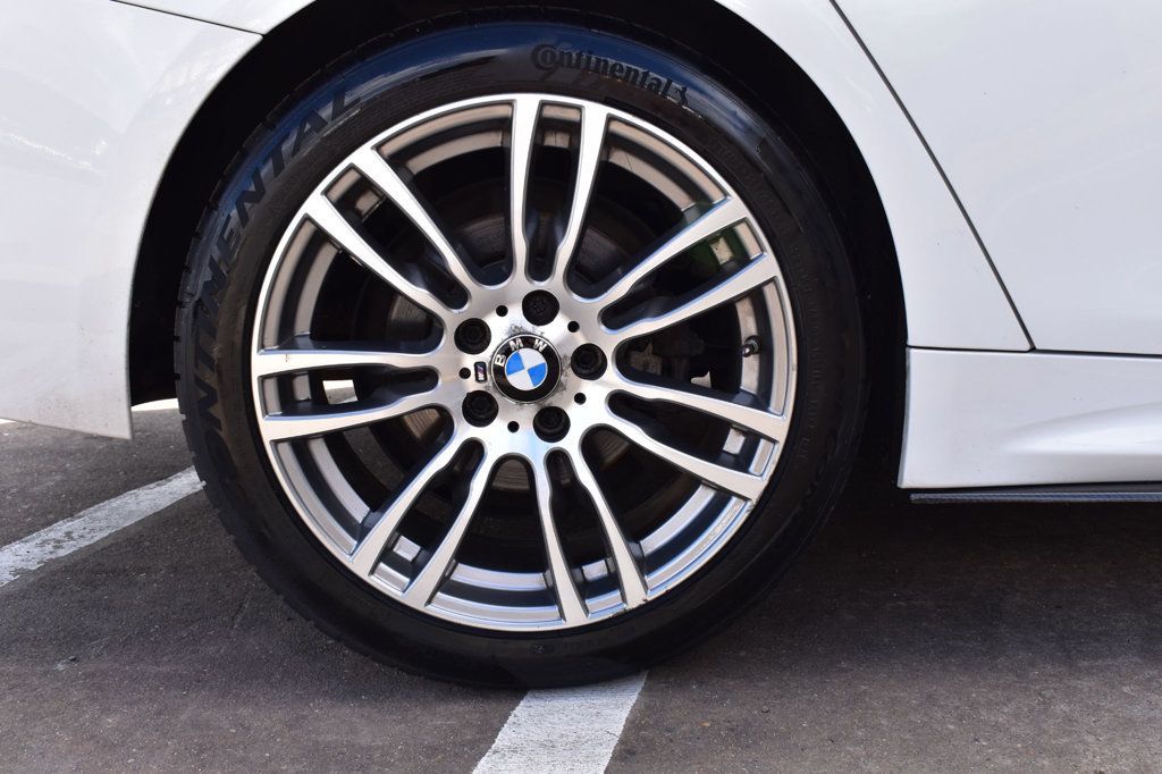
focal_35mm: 38
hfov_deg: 51.3
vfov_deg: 35.5
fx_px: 1210
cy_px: 387
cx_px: 581
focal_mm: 25
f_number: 9
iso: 400
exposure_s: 1/160
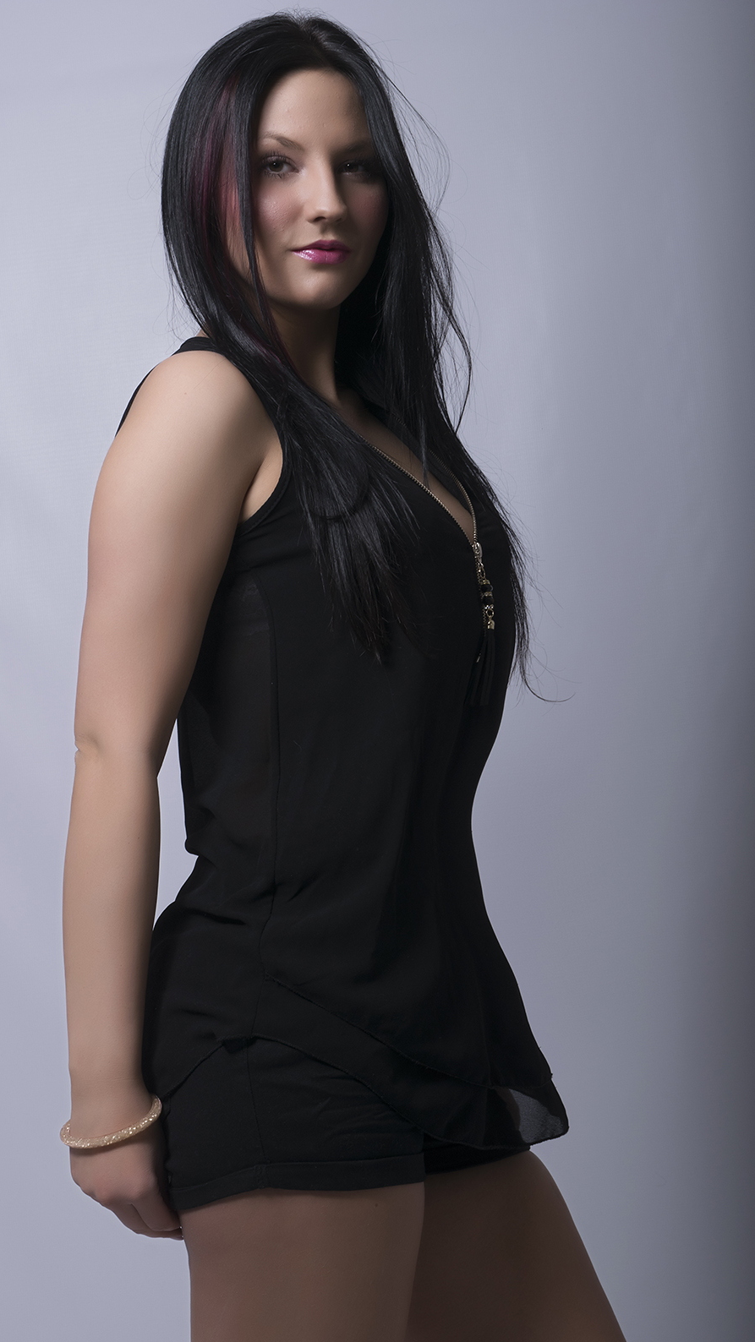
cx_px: 375
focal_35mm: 76
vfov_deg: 27.9
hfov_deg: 15.9
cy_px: 675
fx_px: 2705
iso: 100
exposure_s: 1/200
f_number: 13
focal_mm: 48
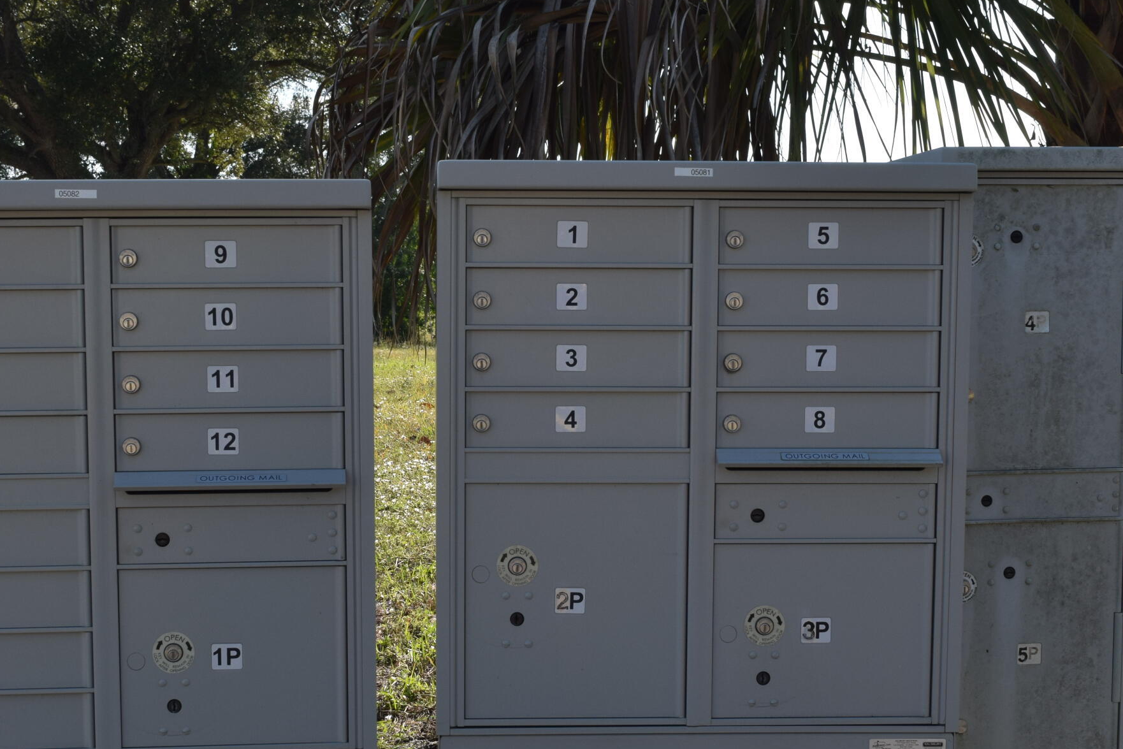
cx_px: 502
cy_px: 480
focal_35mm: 64
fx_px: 1992
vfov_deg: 21.2
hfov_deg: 31.5
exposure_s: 1/320
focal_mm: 25
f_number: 9
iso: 200
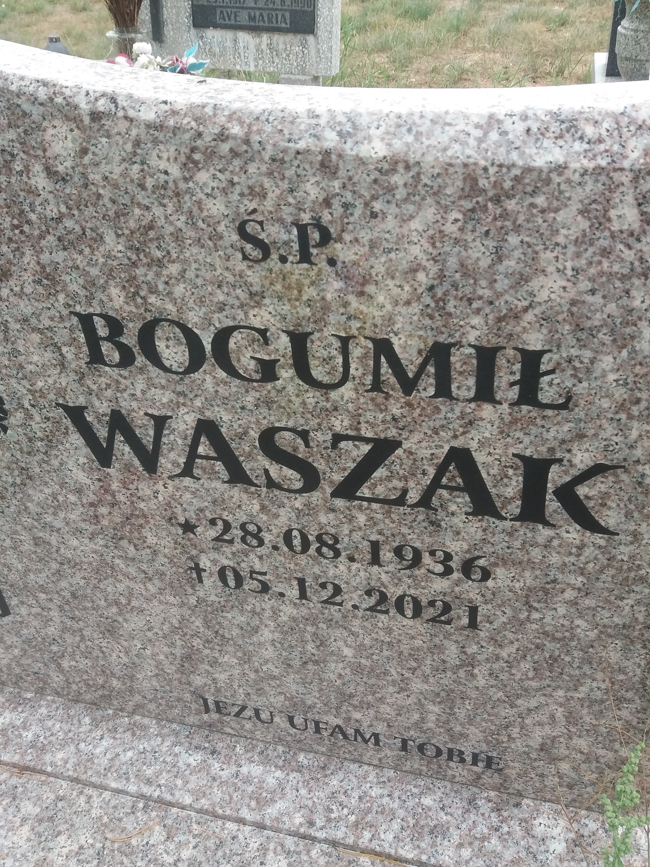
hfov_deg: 49.7
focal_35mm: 28
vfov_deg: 63.4
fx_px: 701
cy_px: 434
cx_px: 325
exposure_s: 1/254
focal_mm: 3.7
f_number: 1.9
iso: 64
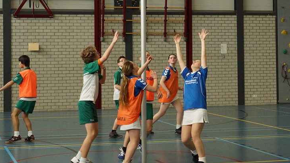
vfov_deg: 19.3
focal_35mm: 62
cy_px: 44
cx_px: 117
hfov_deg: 33.7
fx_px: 477
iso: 1250
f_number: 6.3
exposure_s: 1/250
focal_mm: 28
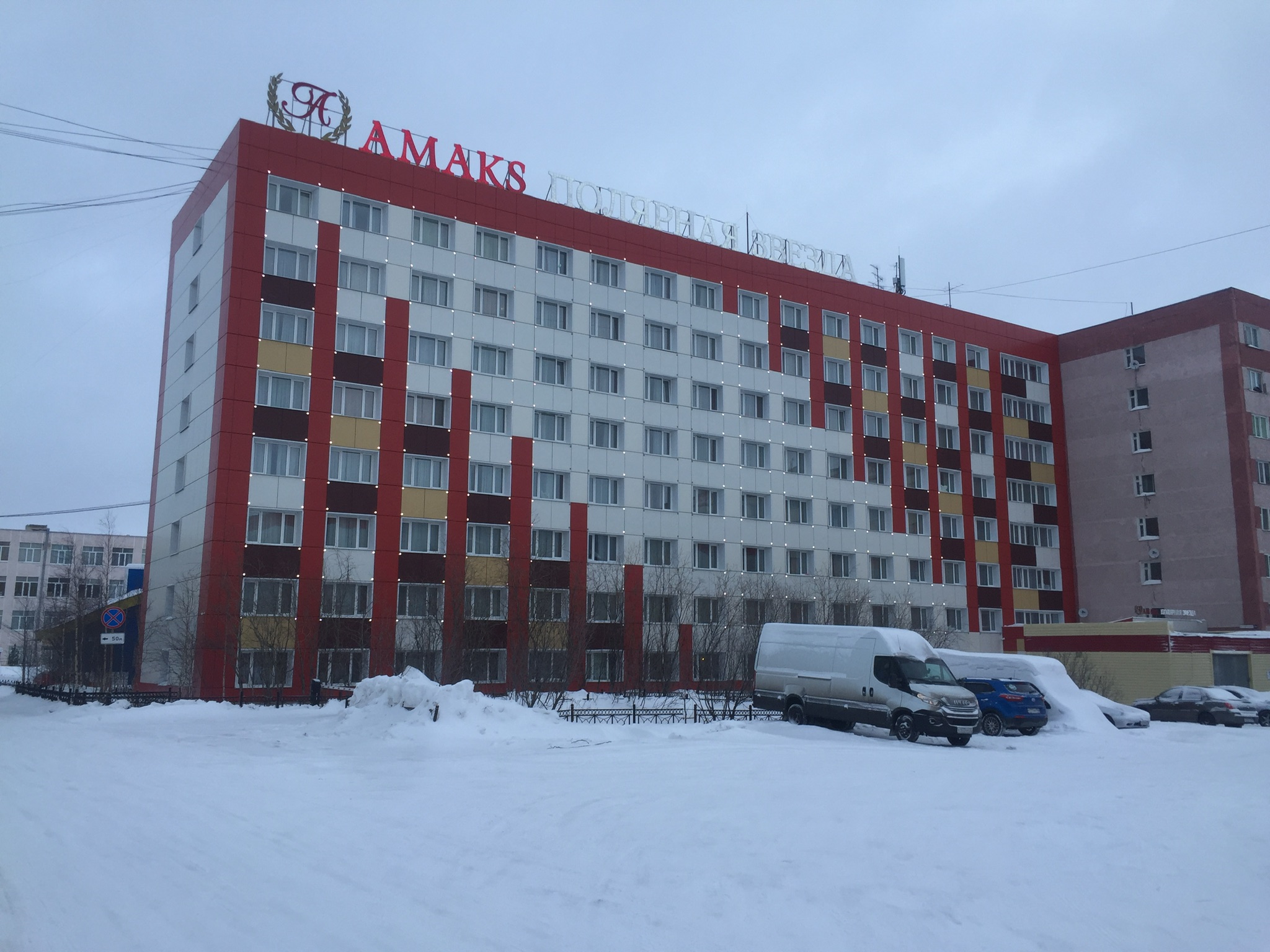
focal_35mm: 29
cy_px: 476
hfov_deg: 61.7
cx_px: 635
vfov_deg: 48.2
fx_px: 1064
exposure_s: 1/353
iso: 32
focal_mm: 4.15
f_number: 2.2
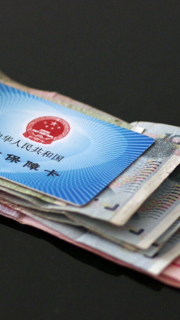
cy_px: 160
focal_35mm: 237
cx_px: 50
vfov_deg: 9.1
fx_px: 2012
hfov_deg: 5.1
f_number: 2.8
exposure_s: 1/100
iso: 500
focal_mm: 100
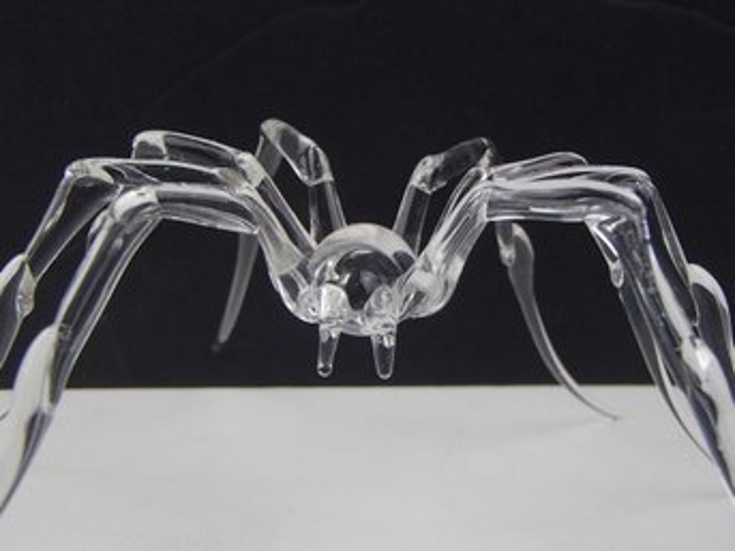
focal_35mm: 37
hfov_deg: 50.2
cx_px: 368
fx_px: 785
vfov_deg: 38.6
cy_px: 276
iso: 400
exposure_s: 1/160
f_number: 4.7
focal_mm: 6.64
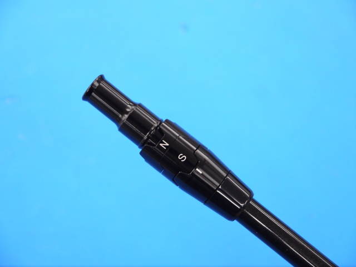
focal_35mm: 84
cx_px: 178
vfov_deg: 17.6
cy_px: 134
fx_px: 864
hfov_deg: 23.3
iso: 800
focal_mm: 42
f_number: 5.6
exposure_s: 1/80
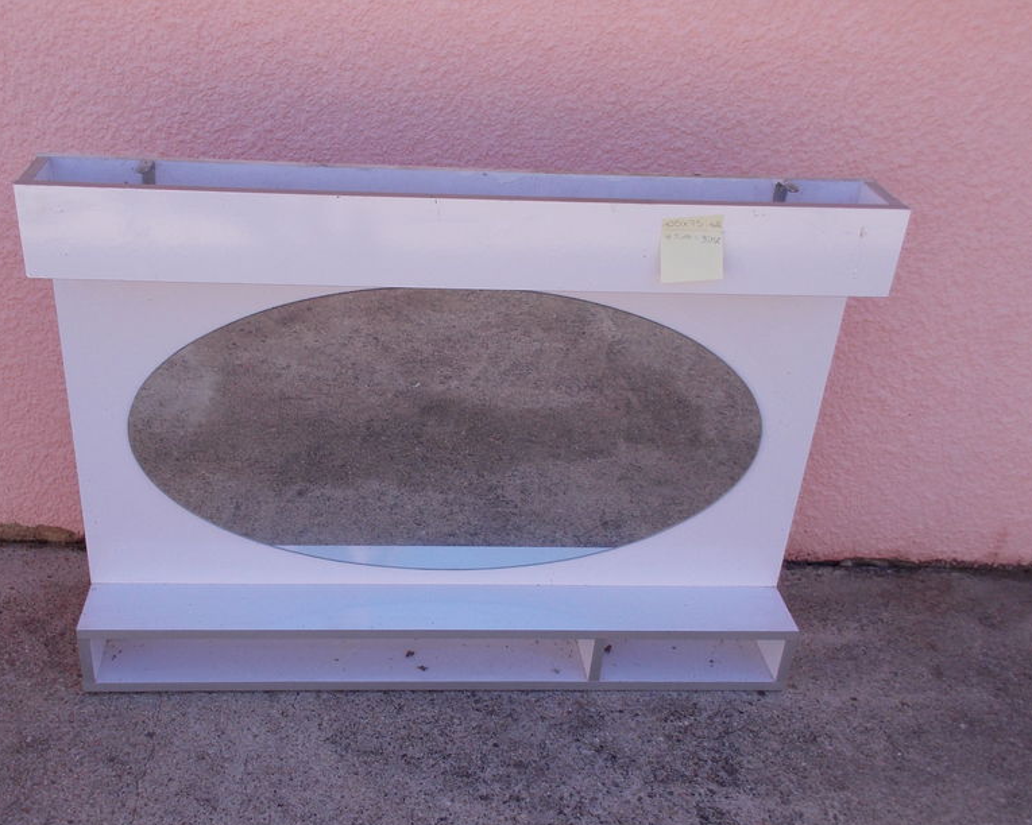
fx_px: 1130
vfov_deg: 40.0
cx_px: 430
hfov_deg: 48.9
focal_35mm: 37
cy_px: 472
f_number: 3.3
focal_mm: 4.1
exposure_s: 1/250
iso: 80
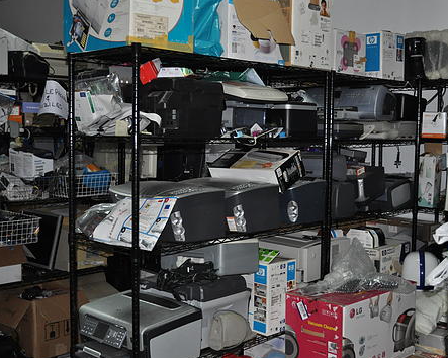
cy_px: 181
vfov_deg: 31.4
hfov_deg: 38.7
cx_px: 251
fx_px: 636
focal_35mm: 48
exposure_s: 1/60
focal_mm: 28
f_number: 4.5
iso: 800
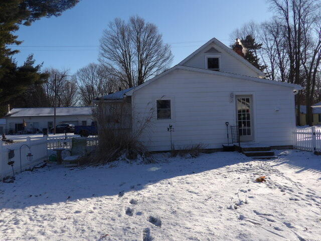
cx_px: 160
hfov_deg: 55.4
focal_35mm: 33
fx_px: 306
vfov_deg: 42.9
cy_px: 120
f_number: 3.6
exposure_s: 1/874
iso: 100
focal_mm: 5.9
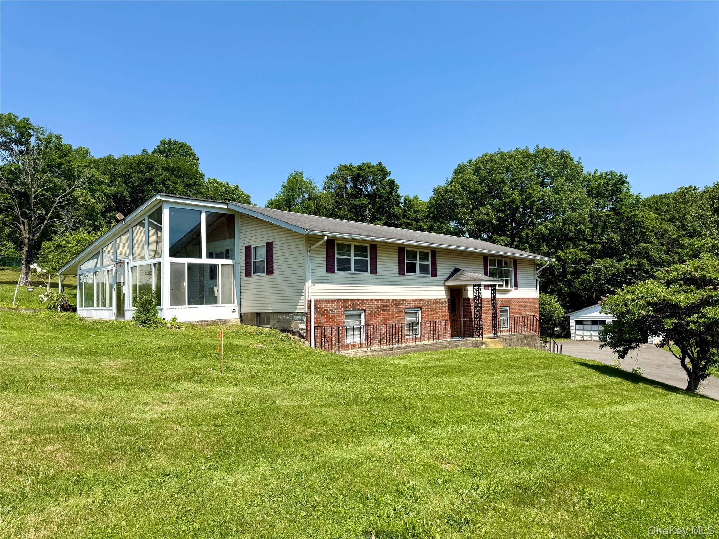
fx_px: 498
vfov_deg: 56.8
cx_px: 360
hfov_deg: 71.6
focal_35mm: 24
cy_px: 270
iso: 80
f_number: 1.78
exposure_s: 1/3584
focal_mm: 6.76
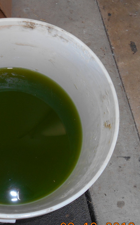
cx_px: 16
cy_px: 118
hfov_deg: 27.6
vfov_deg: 44.4
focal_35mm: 45
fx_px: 275
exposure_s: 1/30
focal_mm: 4.7
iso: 80
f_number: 3.4
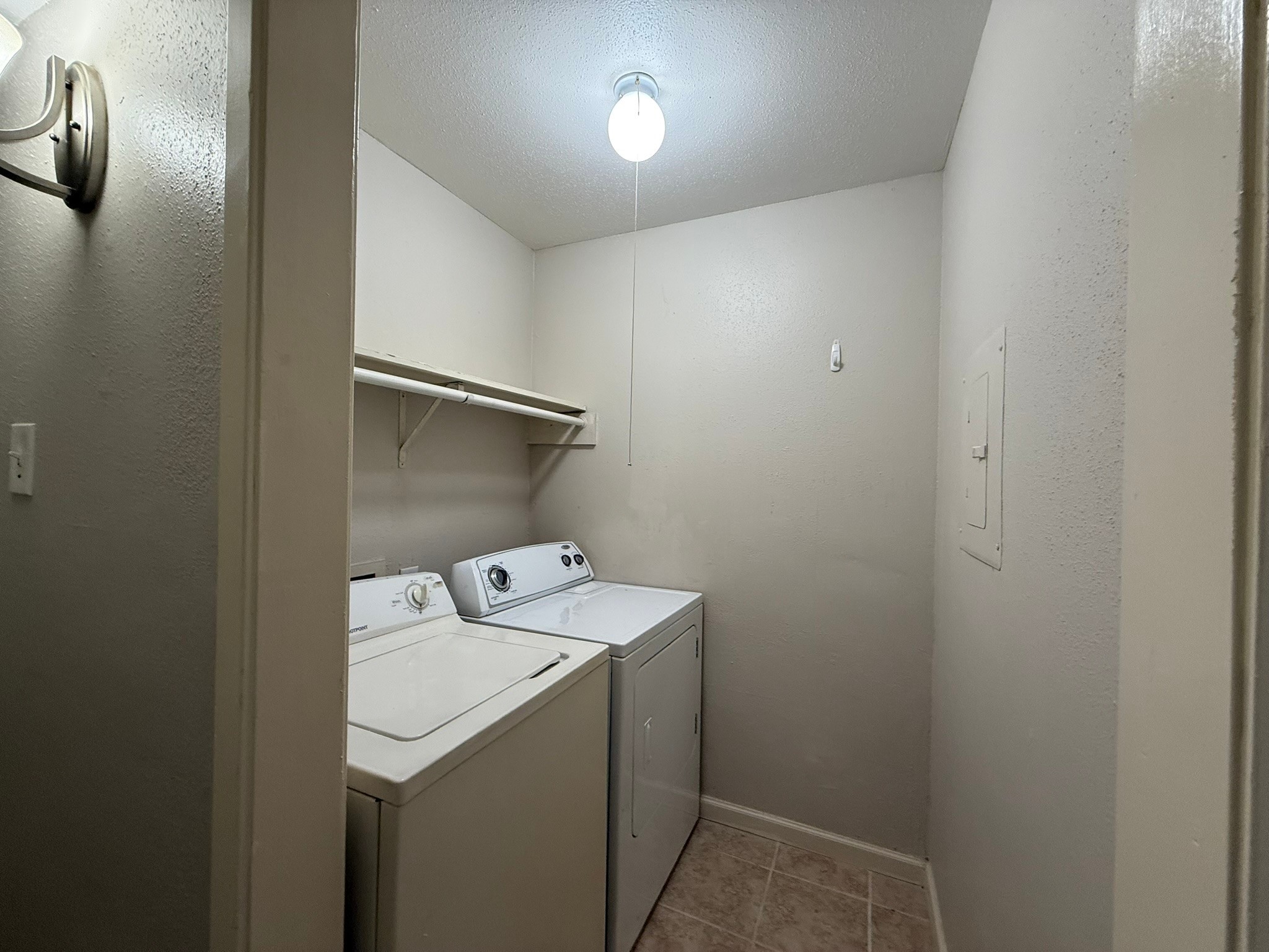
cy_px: 476
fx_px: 513
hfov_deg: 102.1
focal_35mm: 14
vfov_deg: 85.7
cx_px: 634
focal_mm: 2.22
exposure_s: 1/120
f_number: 2.2
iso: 200
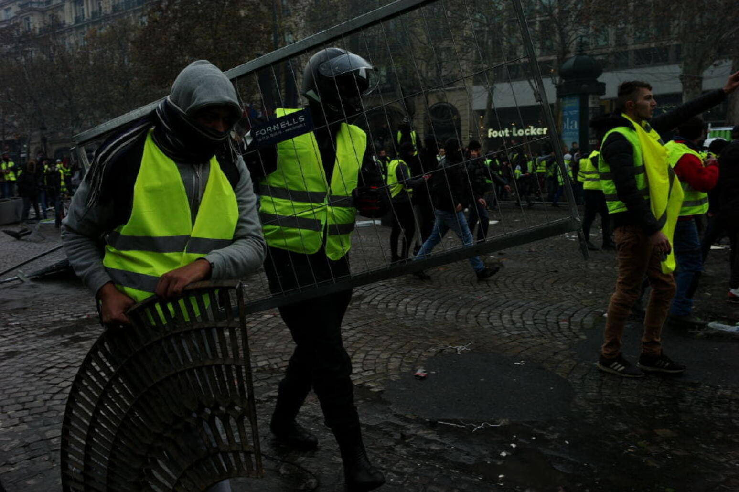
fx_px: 718
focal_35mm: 35
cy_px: 246
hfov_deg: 54.5
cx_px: 370
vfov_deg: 37.8
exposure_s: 1/250
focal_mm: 35
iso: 400
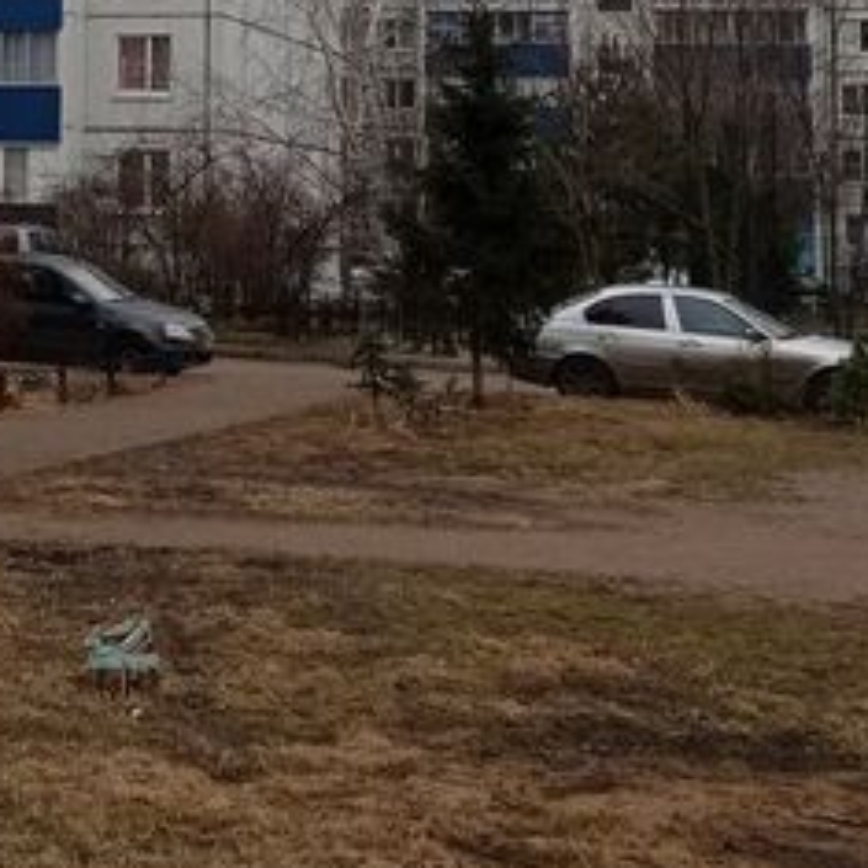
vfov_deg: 18.4
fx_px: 2553
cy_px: -157
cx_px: 4
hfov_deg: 18.8
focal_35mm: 90
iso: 100
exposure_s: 1/618
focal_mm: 4.74
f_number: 1.79
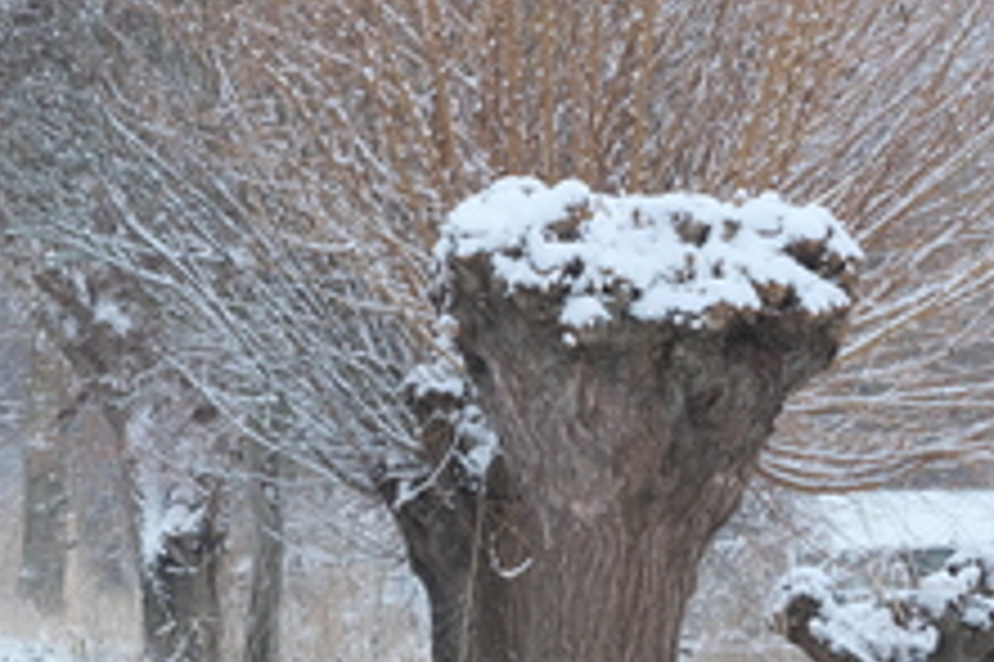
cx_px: 31
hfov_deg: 9.3
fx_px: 6042
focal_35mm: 219
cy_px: 336
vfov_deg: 6.3
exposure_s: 1/30
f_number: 8
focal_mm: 70
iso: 250
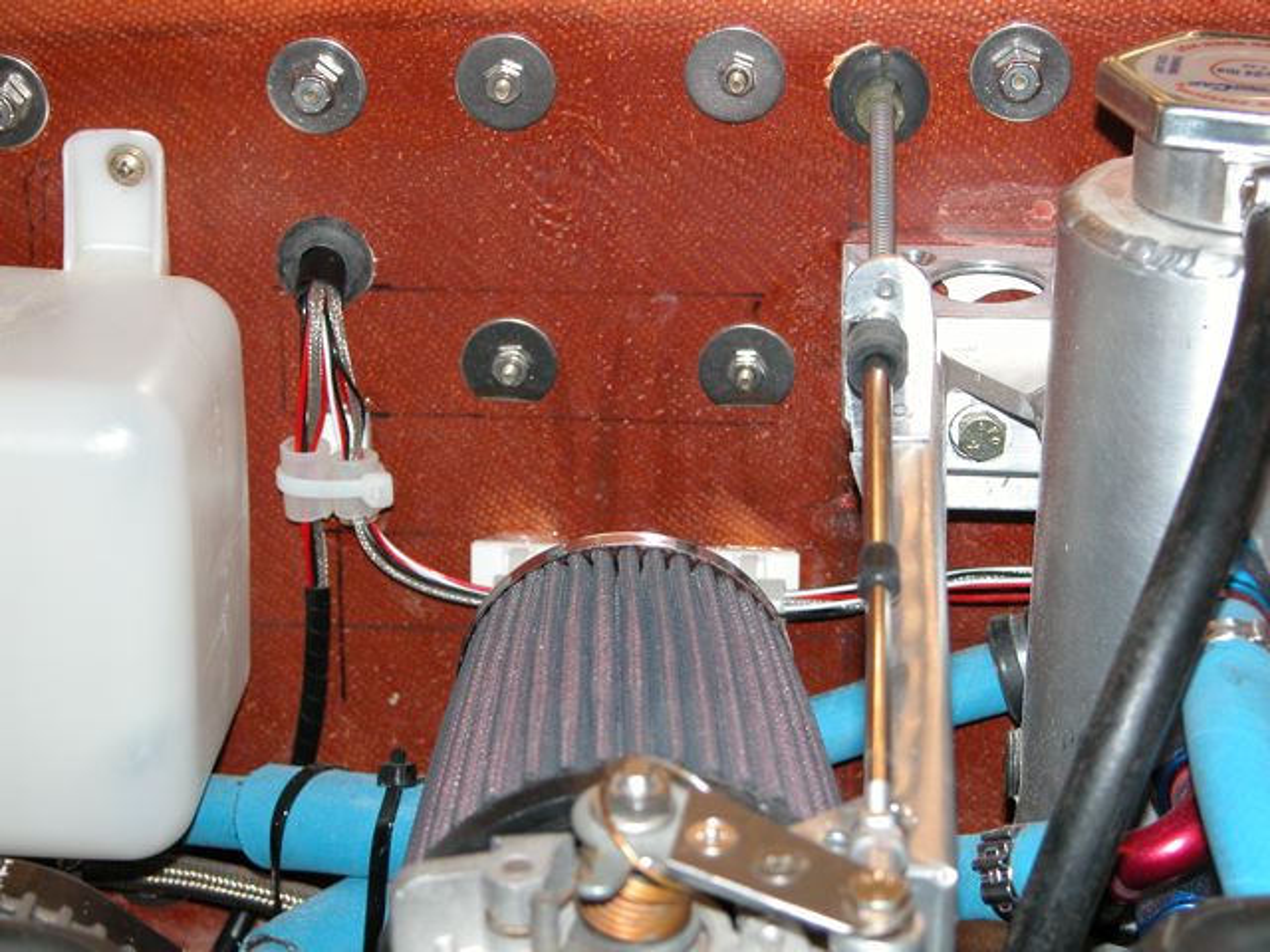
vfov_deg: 14.8
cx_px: 635
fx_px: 3669
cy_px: 476
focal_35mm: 100
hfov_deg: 19.6
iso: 200
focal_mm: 25.4
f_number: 3.6
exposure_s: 1/125
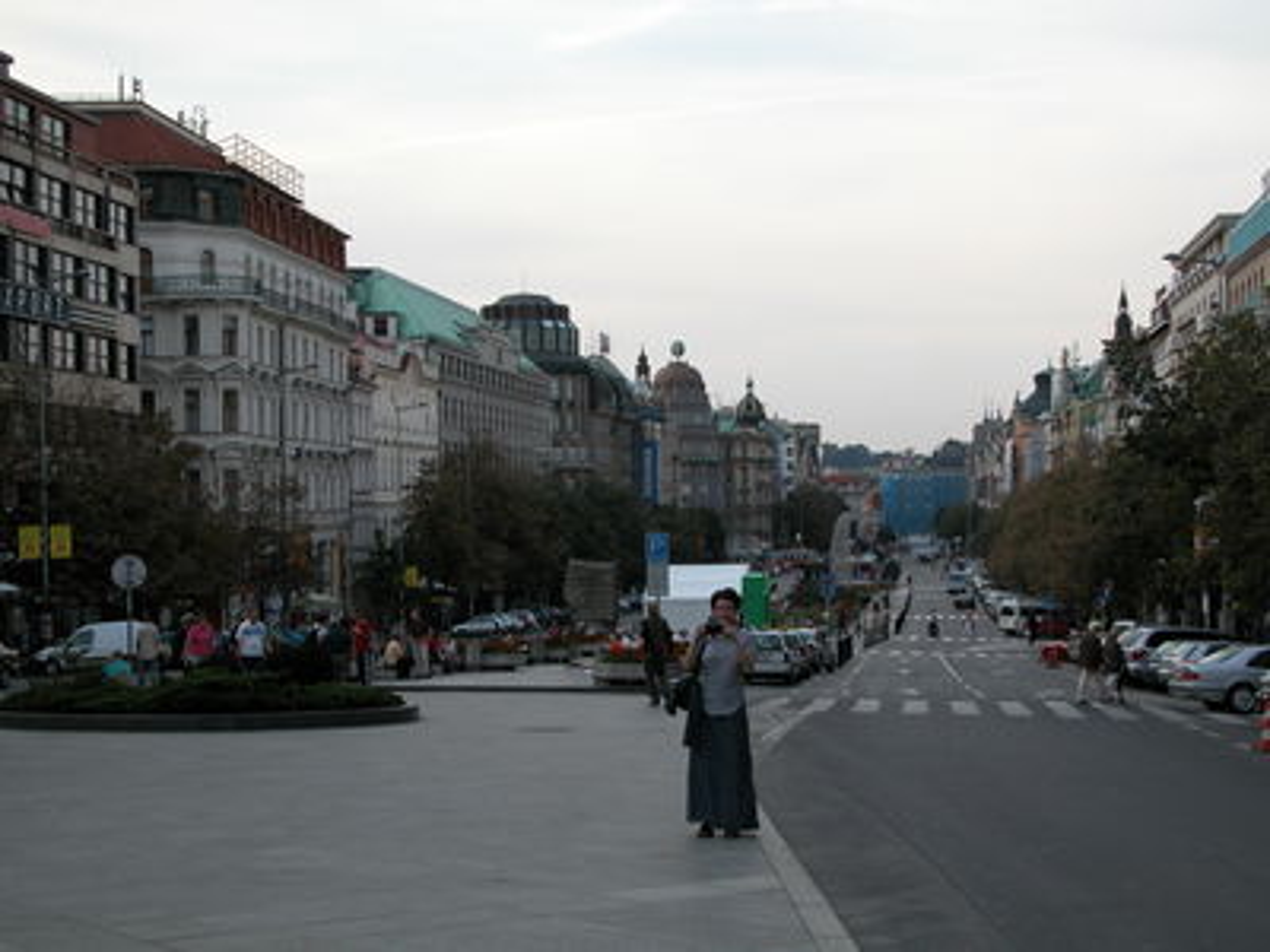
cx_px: 635
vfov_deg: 25.2
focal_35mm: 58
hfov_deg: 33.2
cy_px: 476
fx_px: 2128
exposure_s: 1/200
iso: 100
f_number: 5
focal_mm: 14.7
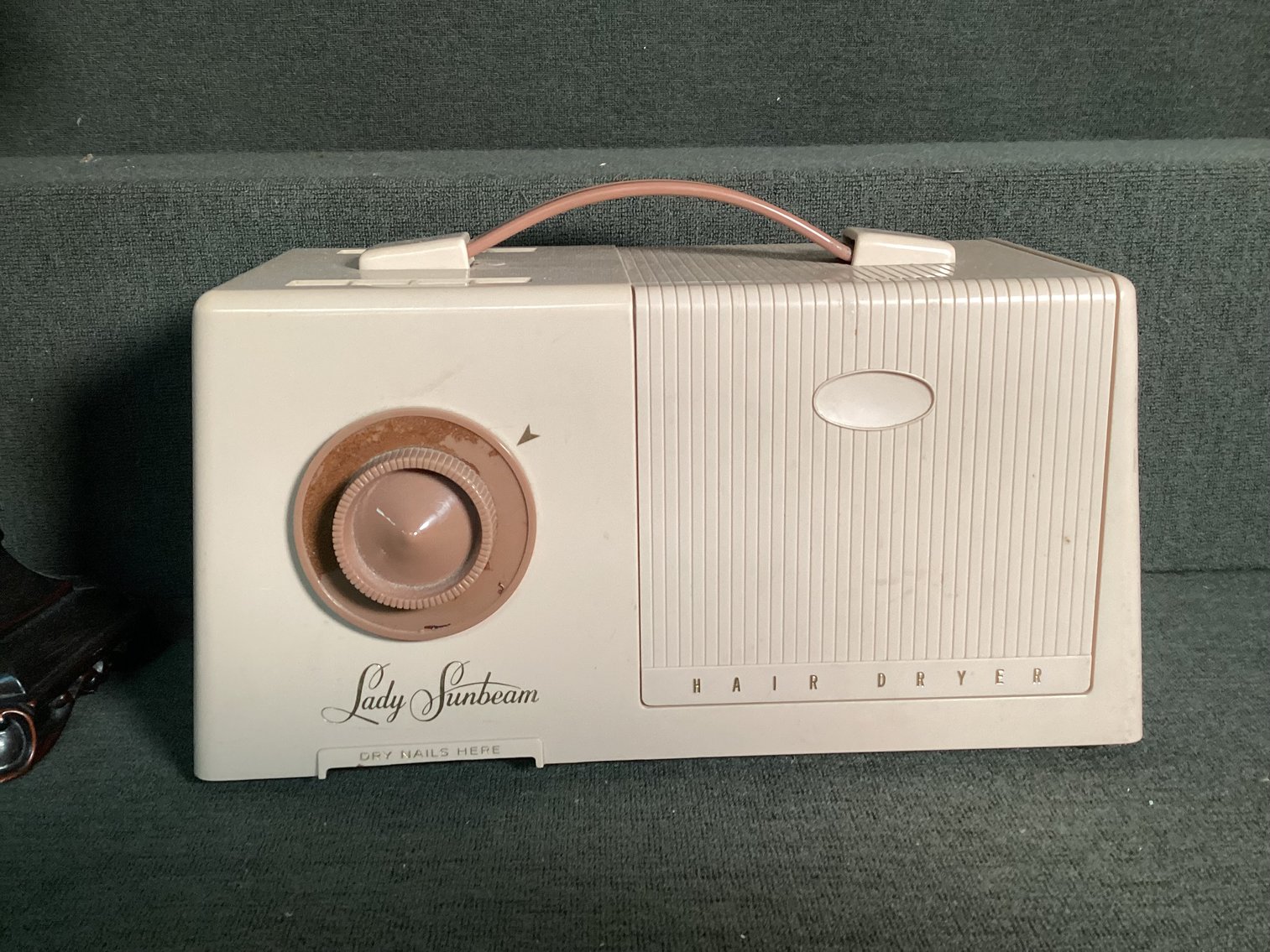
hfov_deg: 58.3
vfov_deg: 45.4
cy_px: 476
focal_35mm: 31
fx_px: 1137
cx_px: 635
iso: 160
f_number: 2.4
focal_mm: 3.3
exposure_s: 1/60
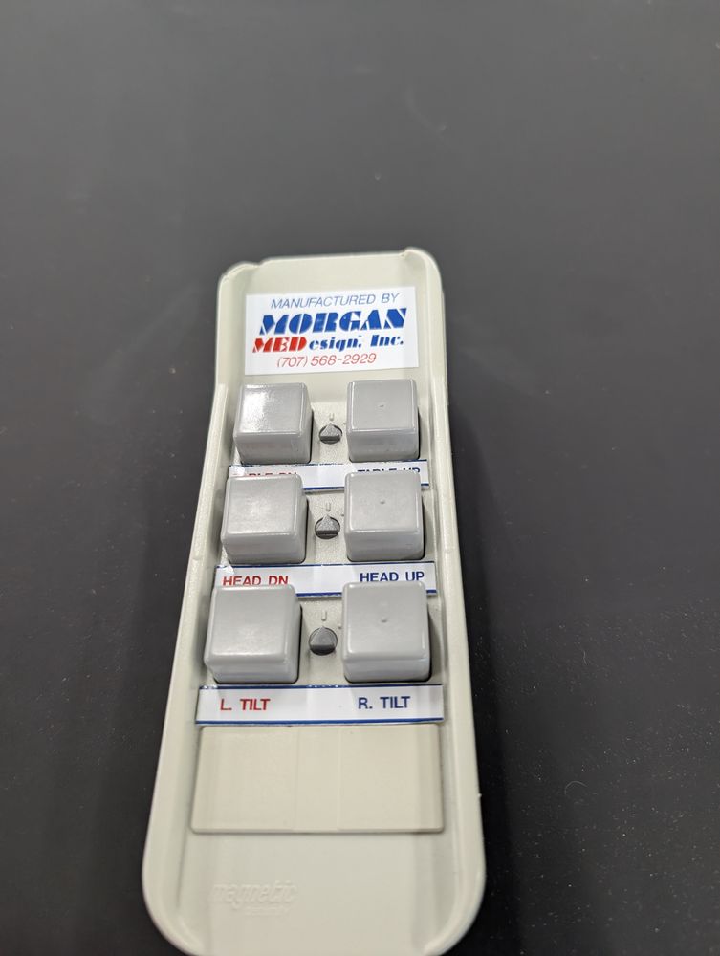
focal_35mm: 24
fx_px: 664
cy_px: 478
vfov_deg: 71.5
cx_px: 360
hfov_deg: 56.9
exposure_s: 1/120
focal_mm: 6.9
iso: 445
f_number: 1.68
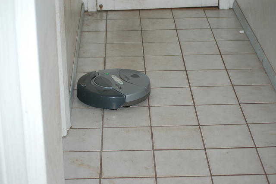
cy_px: 92
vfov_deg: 16.5
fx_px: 632
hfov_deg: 24.6
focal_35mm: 82
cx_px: 138
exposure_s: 1/60
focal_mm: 55
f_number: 4
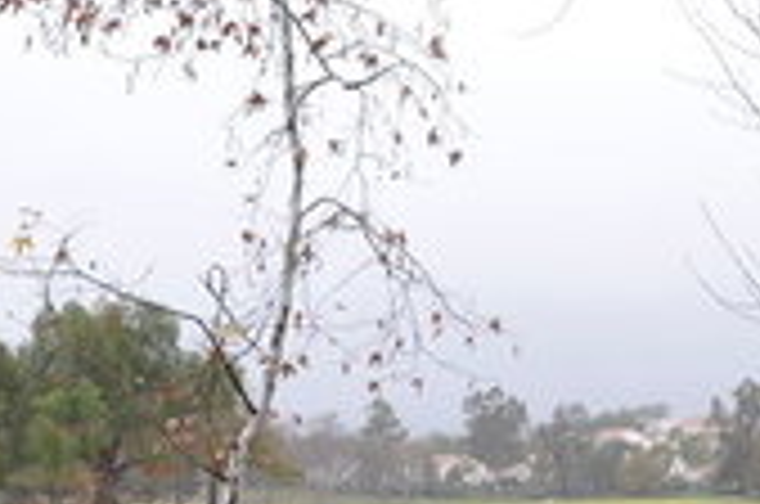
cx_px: 553
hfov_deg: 23.8
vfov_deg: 15.9
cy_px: 414
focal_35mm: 85
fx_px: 1791
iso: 100
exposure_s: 1/200
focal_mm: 20
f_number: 4.5
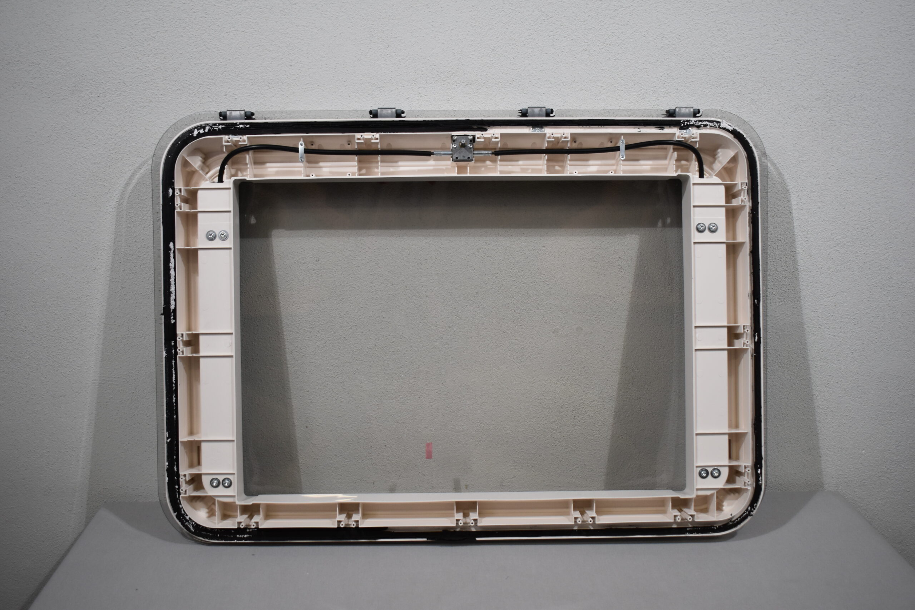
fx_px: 953
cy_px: 305
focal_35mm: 38
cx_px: 458
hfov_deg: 51.3
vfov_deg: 35.5
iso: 500
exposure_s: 1/250
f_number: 4
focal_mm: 25
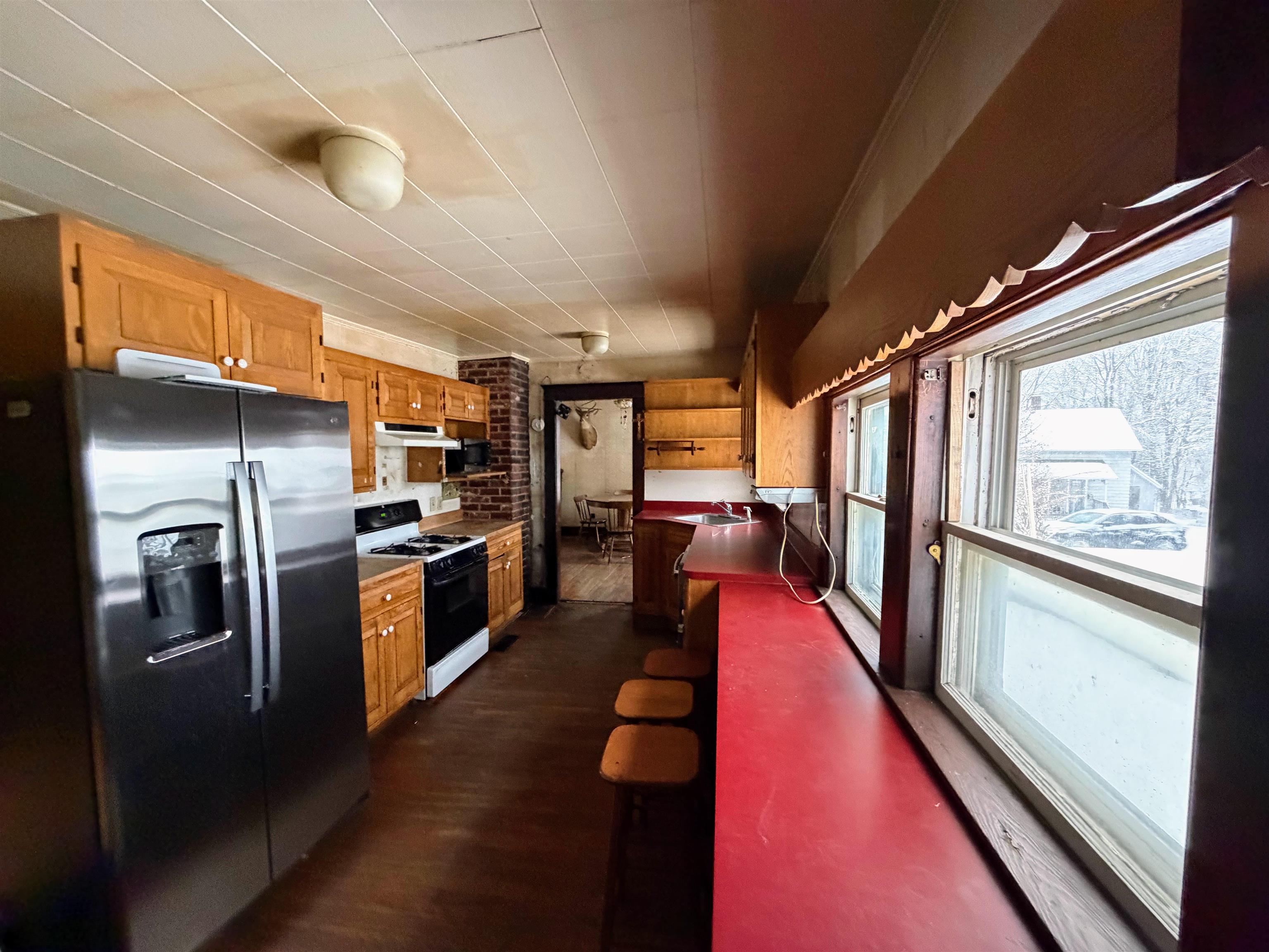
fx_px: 513
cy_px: 476
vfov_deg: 85.7
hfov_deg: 102.1
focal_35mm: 14
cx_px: 634
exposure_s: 1/60
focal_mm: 2.22
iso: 800
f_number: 2.2
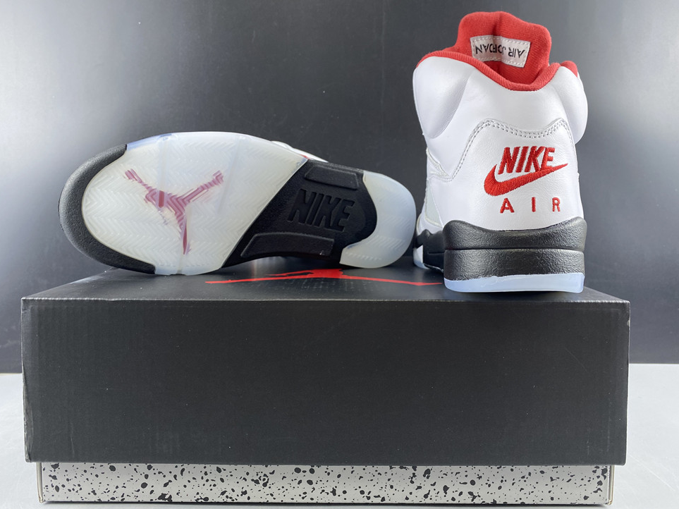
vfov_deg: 51.3
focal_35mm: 27
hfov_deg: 65.3
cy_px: 247
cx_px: 348
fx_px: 530
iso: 64
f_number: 1.8
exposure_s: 1/50
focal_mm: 4.25
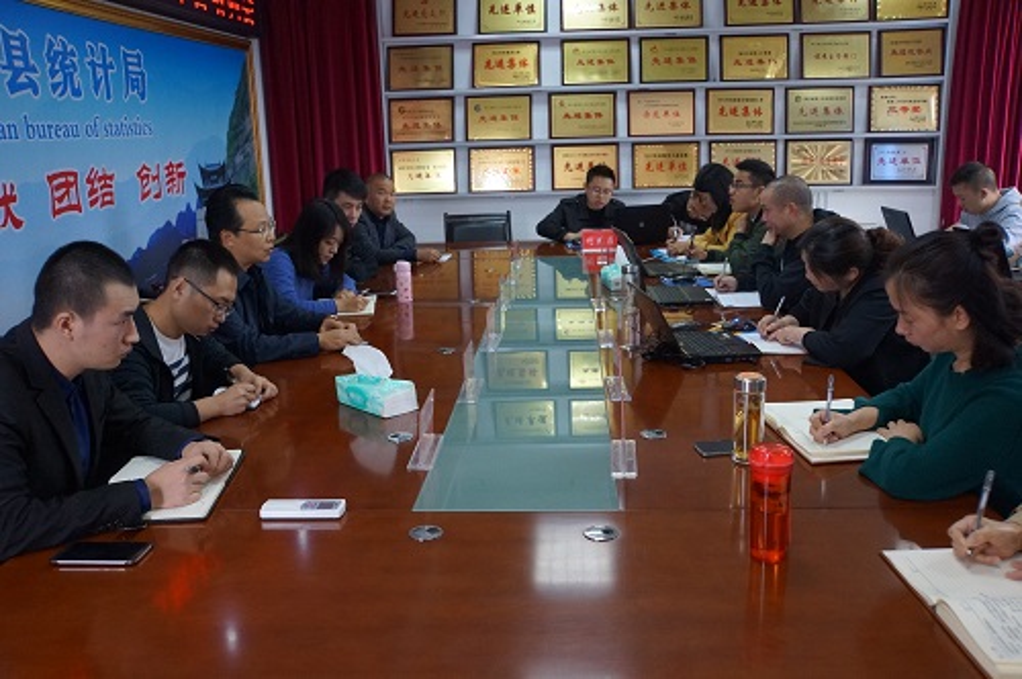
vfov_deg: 42.2
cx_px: 511
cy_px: 340
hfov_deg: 60.3
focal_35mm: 31
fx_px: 879
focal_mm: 21
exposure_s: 1/160
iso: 1600
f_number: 4
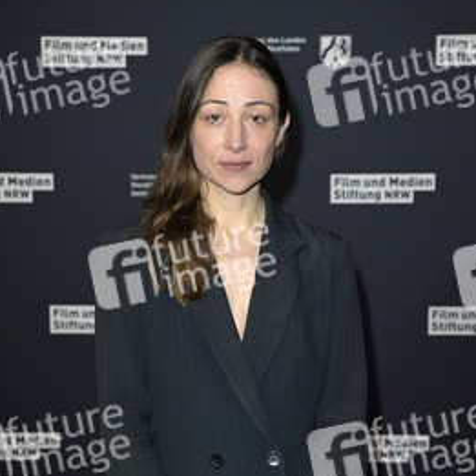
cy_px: 357
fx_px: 1213
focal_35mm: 78
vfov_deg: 22.0
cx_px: 235
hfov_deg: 22.2
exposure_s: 1/250
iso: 1000
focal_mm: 60
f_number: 5
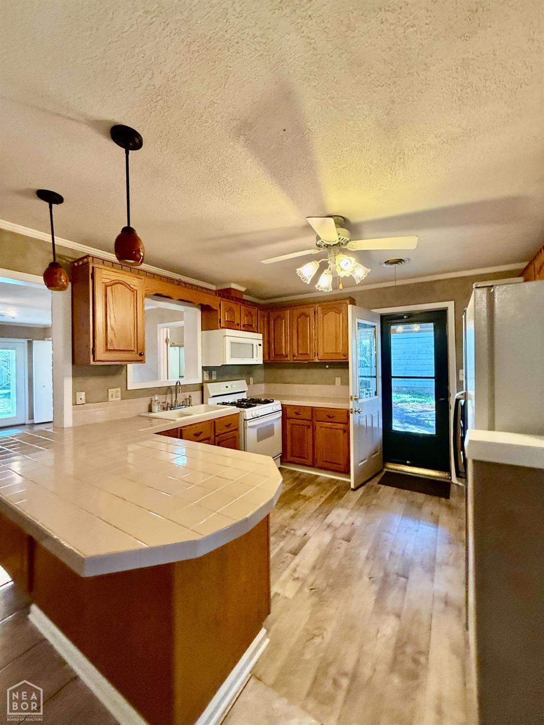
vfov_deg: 102.1
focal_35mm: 14
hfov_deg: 85.7
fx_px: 293
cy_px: 362
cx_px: 272
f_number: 2.2
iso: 320
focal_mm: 2.22
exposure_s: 1/60
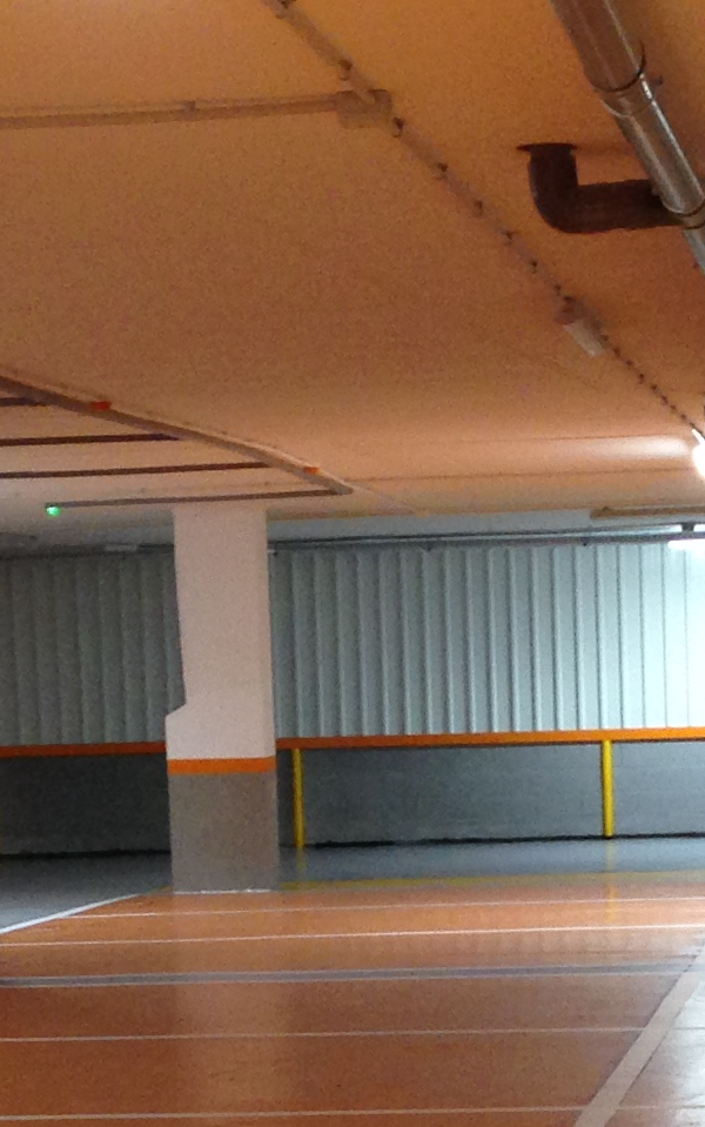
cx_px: 476
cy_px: 1094
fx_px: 3656
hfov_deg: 11.0
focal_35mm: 119
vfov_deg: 17.2
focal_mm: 4.12
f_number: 2.4
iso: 160
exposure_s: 1/20
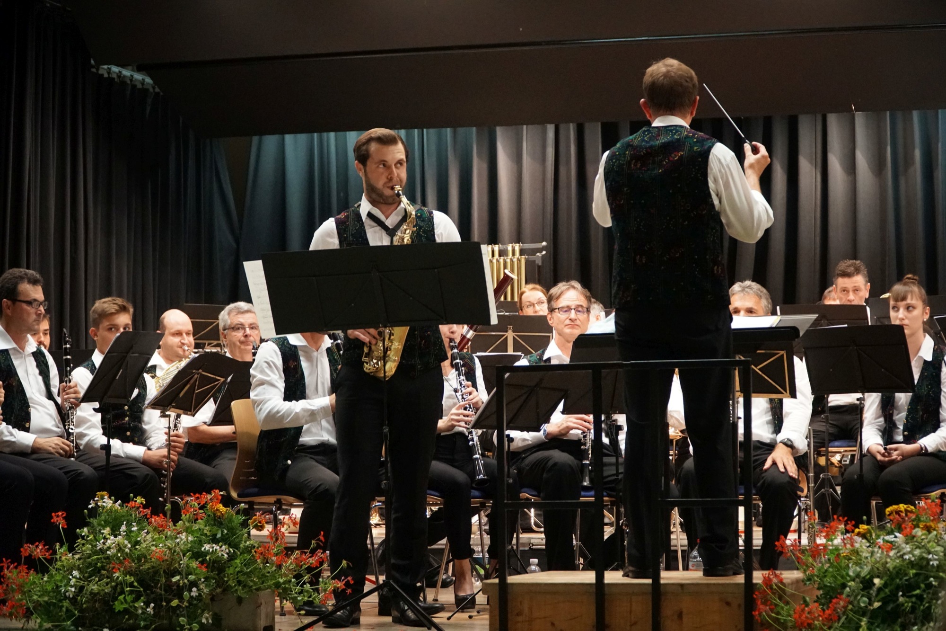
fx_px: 2010
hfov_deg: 26.5
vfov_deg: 17.8
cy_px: 316
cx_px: 473
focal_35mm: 76
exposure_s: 1/125
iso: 6400
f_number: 4
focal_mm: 51
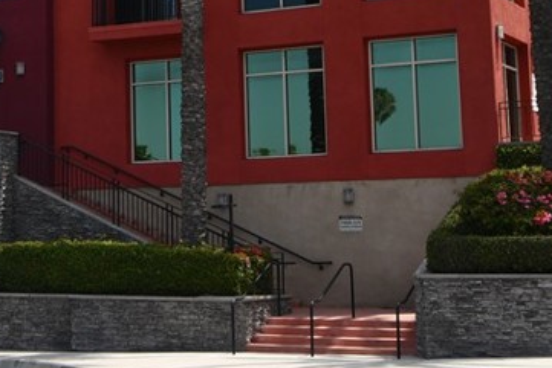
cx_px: 26
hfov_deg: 23.1
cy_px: 18
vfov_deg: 15.8
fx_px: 1304
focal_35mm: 85
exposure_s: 1/320
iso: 100
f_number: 9
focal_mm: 20
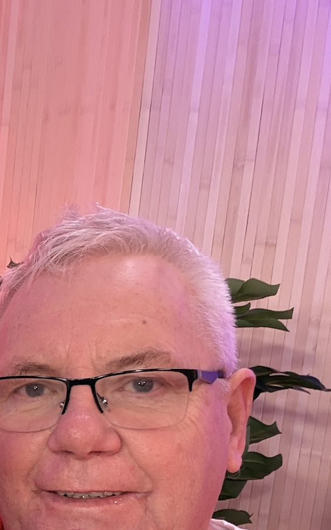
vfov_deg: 35.7
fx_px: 794
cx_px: -140
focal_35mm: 55
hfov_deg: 20.7
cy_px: 426
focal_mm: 2.69
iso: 100
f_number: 1.9
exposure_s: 1/50
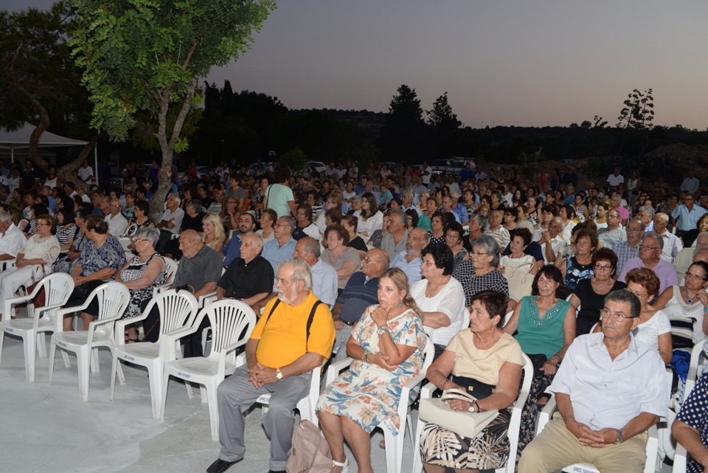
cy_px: 236
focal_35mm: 28
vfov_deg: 46.4
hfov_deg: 65.4
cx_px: 354
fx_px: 551
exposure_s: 1/80
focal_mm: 28
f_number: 8
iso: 1250
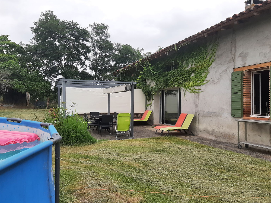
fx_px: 211
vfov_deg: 51.4
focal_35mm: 27
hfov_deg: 65.3
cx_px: 139
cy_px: 100
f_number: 1.7
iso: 40
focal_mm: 3.93
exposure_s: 1/1613
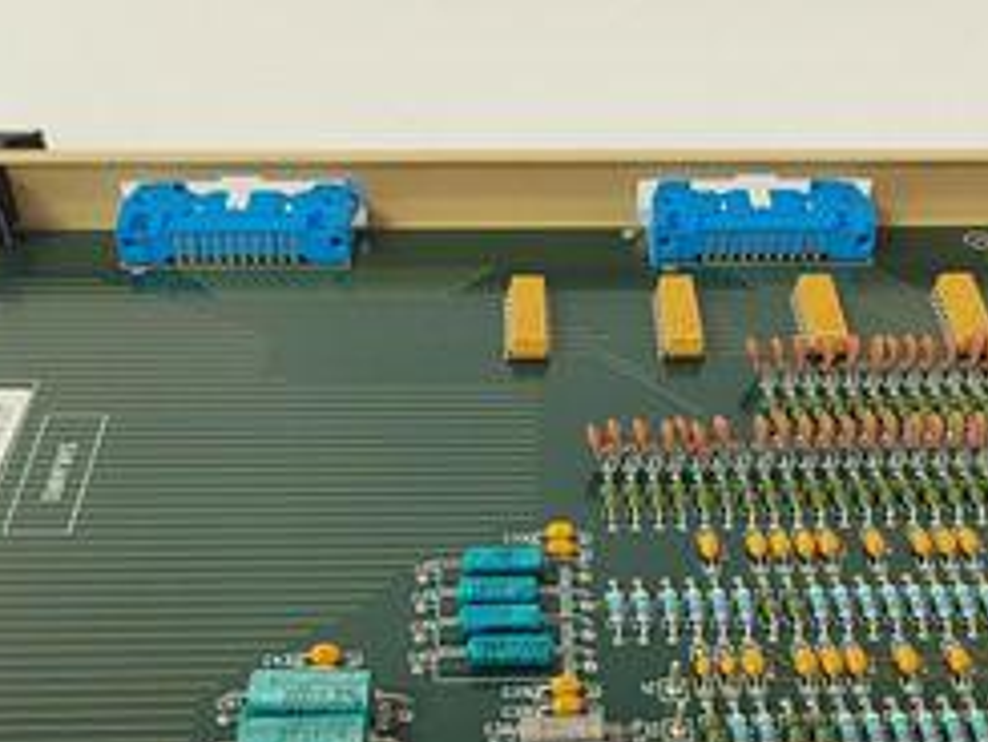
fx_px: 1342
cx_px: 585
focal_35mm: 47
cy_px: 591
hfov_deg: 40.3
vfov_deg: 30.2
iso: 1550
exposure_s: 1/50
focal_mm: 5.52
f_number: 1.9
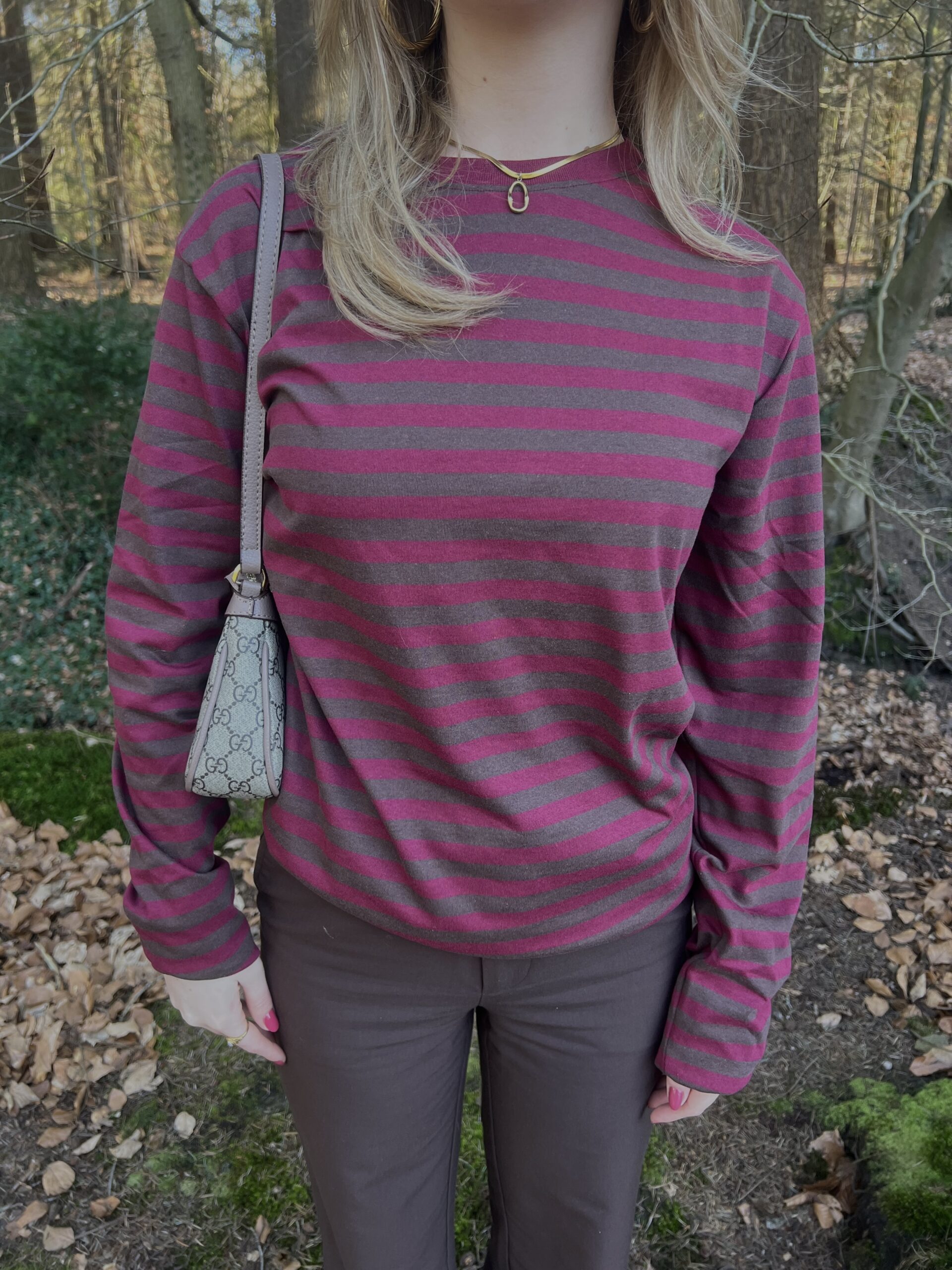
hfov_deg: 53.1
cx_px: 476
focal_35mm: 26
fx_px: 953
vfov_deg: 67.3
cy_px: 635
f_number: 1.5
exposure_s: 1/121
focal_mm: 5.7
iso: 80
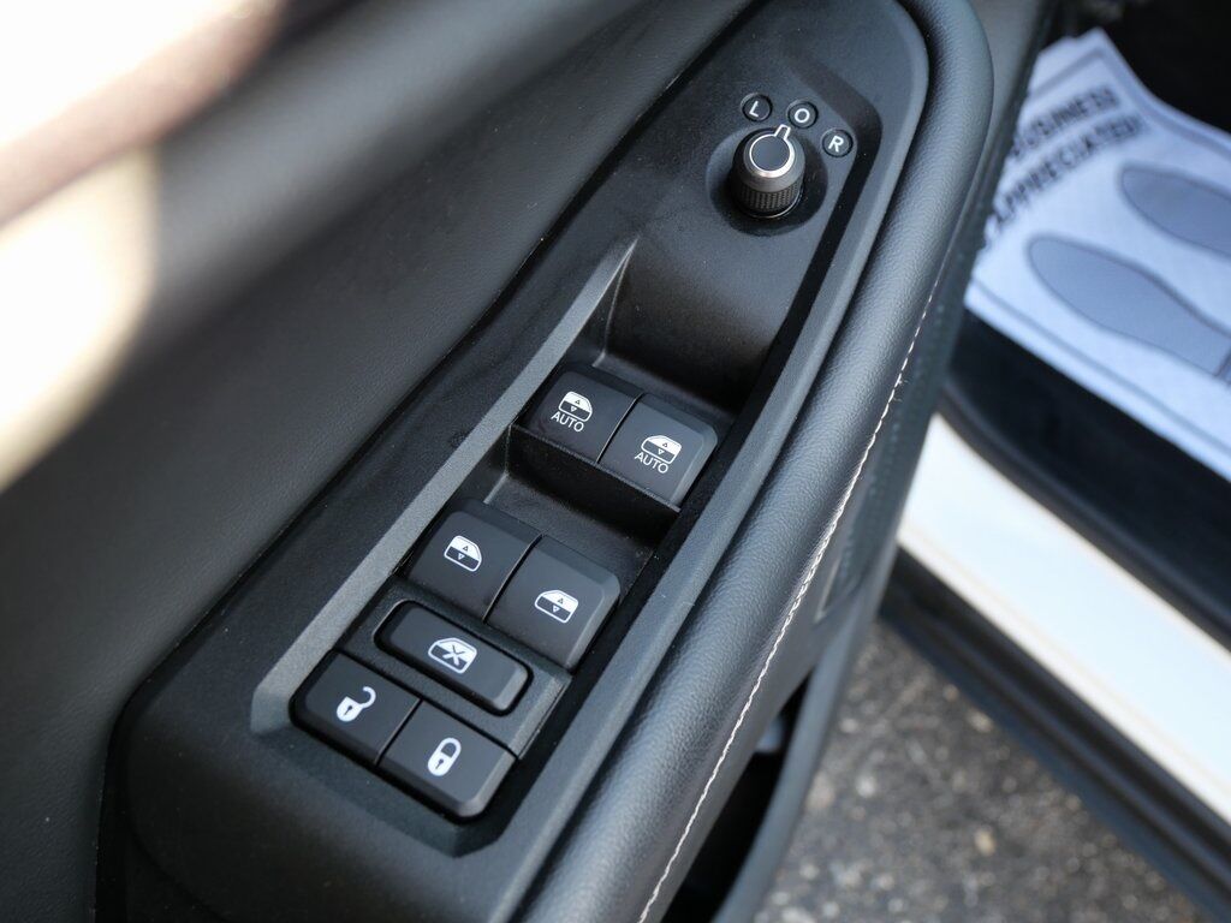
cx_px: 616
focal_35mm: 30
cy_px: 462
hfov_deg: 60.0
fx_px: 1067
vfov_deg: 46.8
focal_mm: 15
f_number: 3.8
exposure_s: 1/60
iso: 250
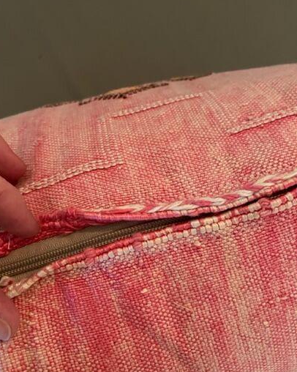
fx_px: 352
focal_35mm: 32
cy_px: 193
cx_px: 143
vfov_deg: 55.7
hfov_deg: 45.8
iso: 640
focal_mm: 4.2
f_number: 1.6
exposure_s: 1/25
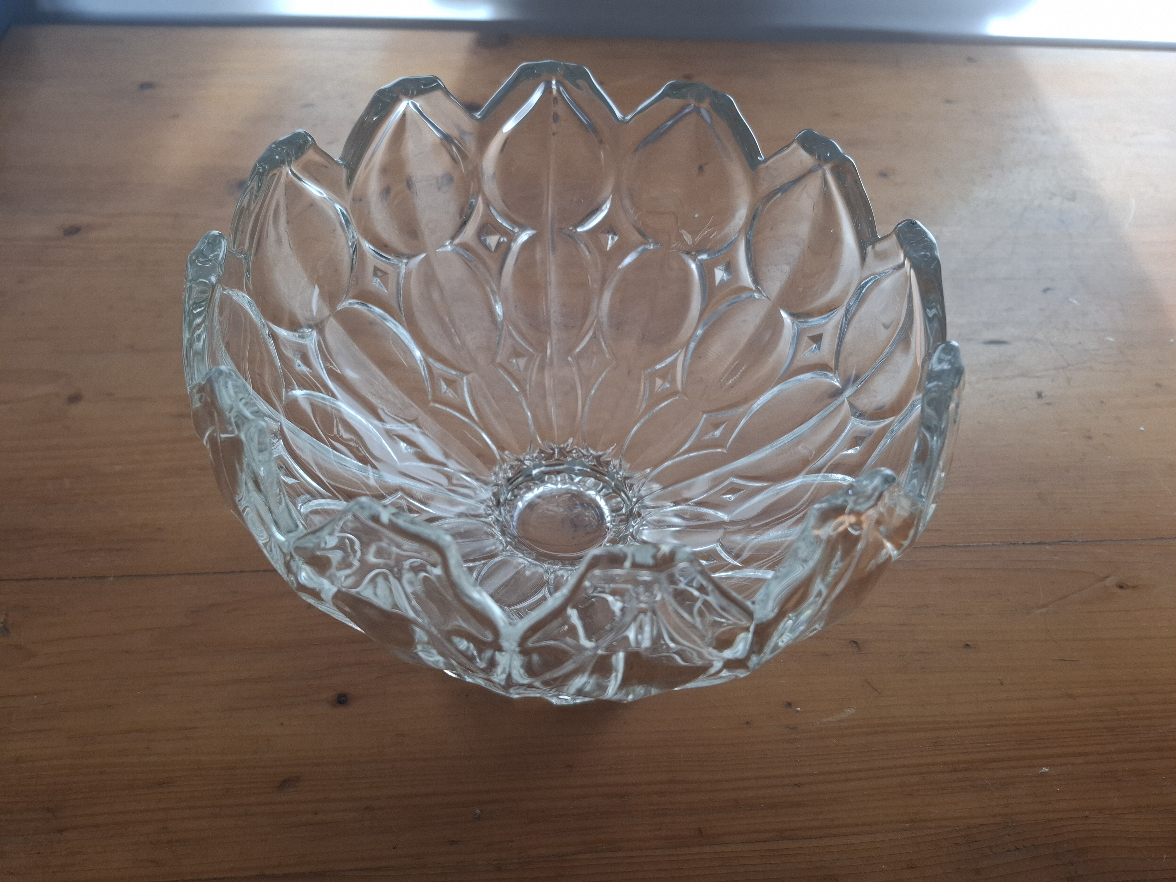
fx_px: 781
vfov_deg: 58.9
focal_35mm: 23
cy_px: 441
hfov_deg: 73.9
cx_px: 588
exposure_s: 1/100
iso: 125
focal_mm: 5.54
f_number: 1.8
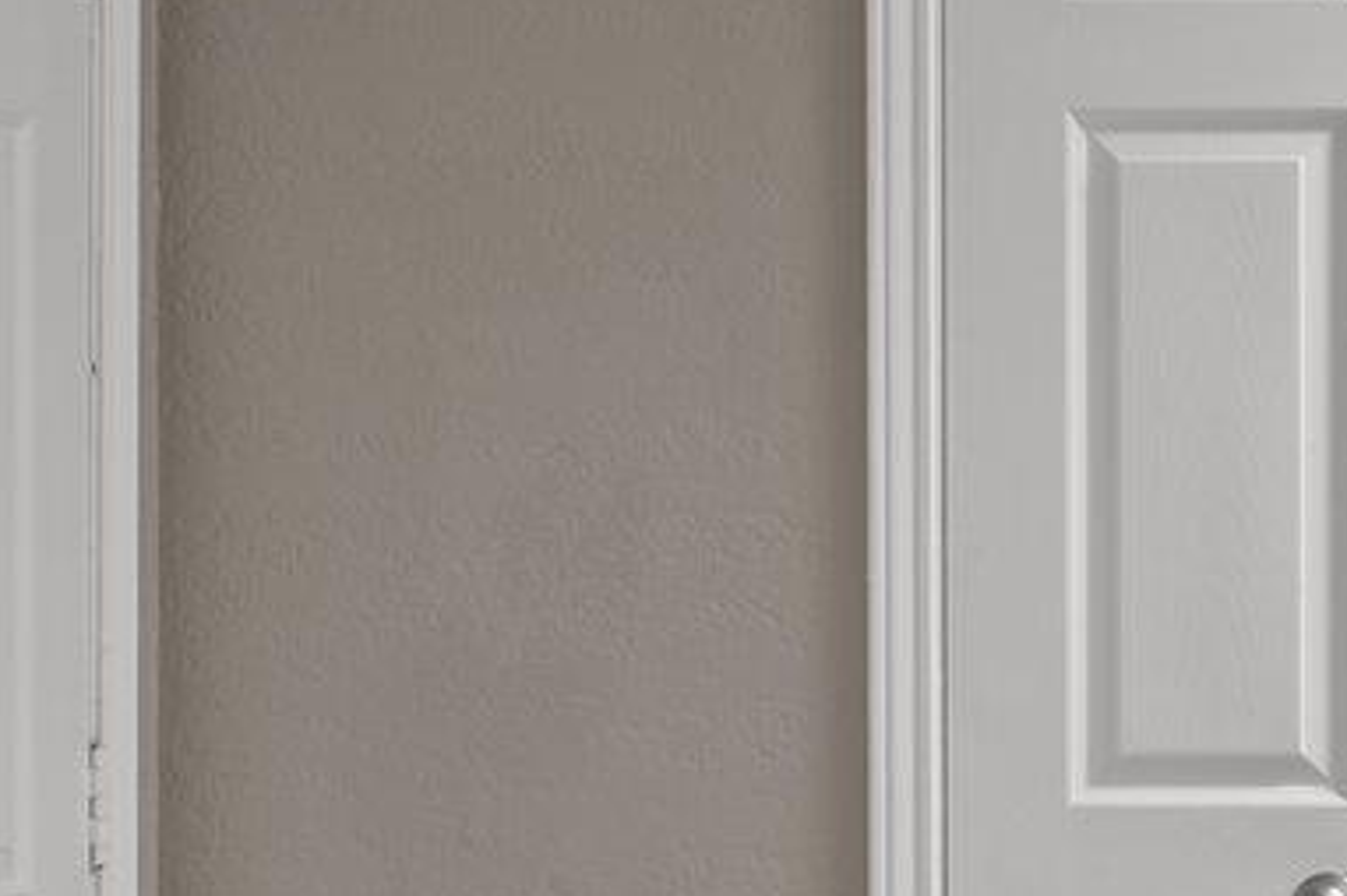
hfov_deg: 16.2
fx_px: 4411
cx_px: 1851
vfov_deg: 11.6
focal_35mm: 118
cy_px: 663
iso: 100
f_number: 8
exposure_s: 1/1.67
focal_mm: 22
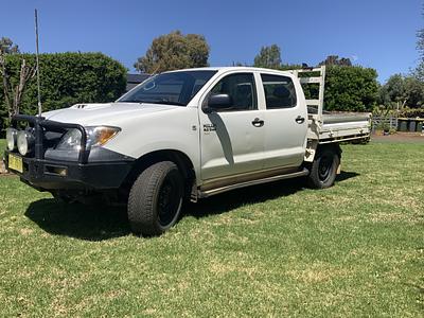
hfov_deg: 61.7
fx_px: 355
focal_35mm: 29
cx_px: 212
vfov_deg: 48.2
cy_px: 159
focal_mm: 3
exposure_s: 1/2320
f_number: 1.8
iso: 20
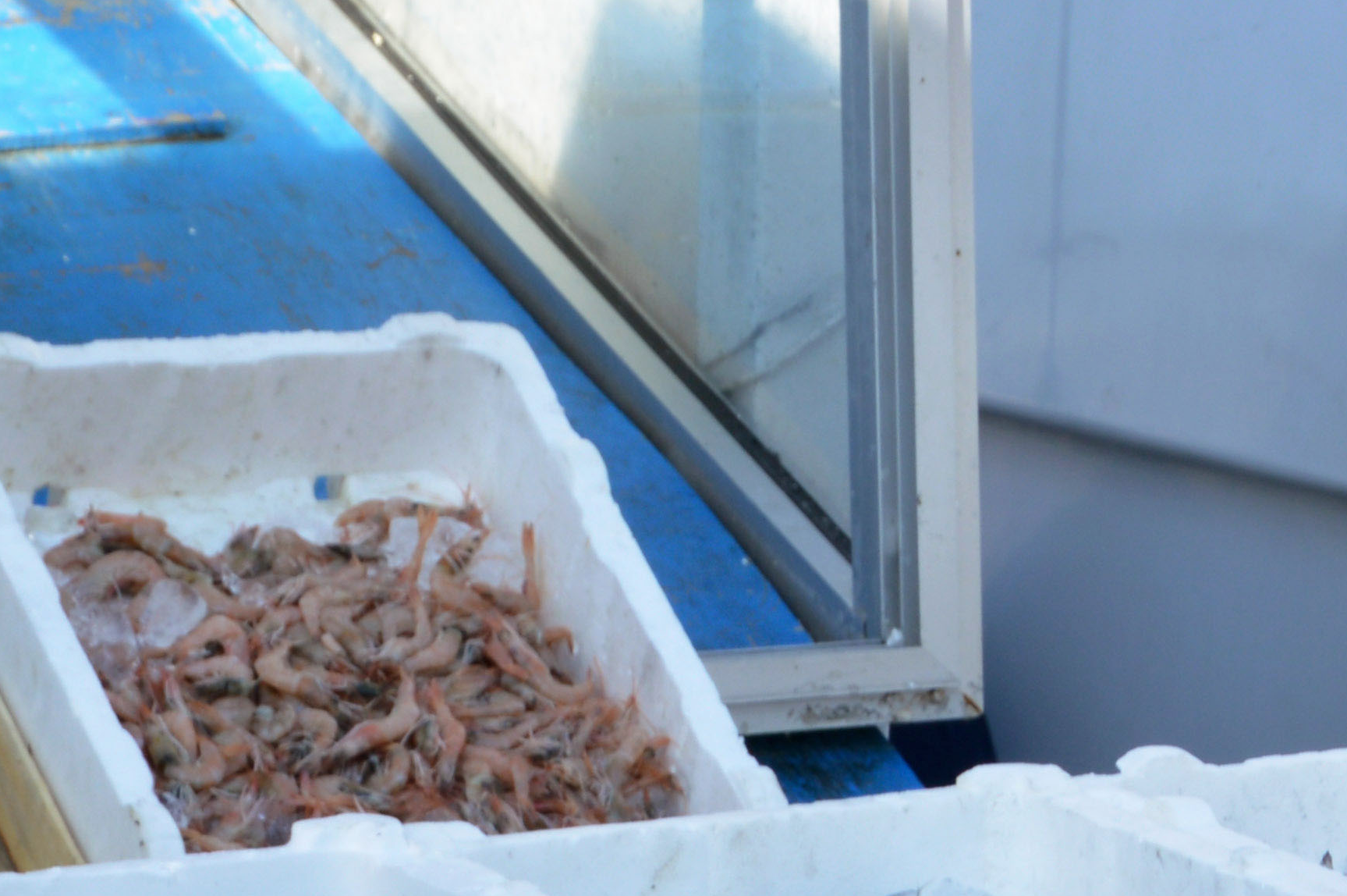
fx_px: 12111
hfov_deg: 6.4
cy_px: 1367
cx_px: 379
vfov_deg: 4.2
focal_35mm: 324
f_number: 10
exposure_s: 1/80
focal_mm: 62
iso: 100
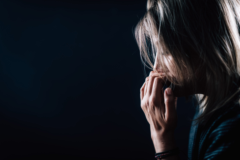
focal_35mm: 85
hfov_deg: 23.9
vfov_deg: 16.1
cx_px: 120
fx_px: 567
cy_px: 80
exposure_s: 1/200
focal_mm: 85
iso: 64
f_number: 2.2
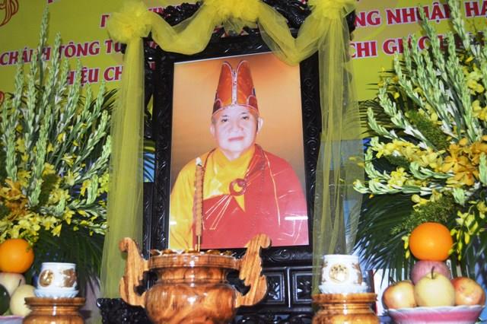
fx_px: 487
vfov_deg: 36.8
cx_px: 244
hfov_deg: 53.2
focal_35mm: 36
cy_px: 162
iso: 2000
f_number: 4
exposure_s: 1/60
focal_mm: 24
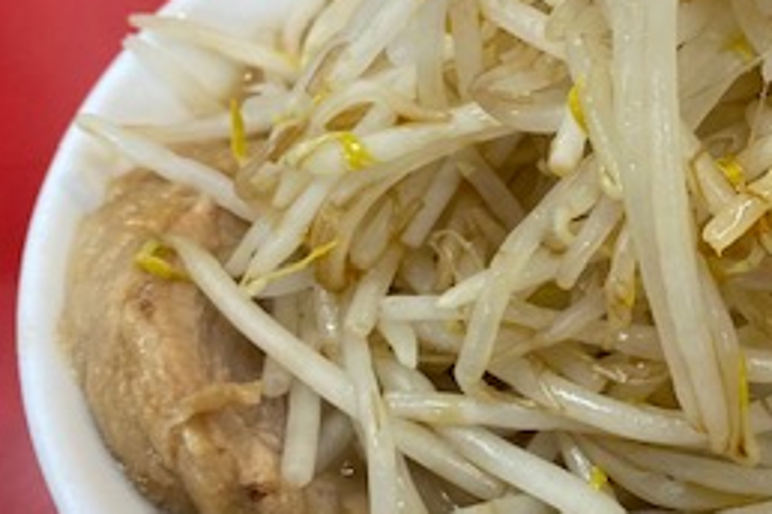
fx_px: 1437
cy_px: 146
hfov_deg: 28.9
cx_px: 697
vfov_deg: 20.2
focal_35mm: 67
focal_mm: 4.25
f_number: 1.8
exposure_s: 1/100
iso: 125
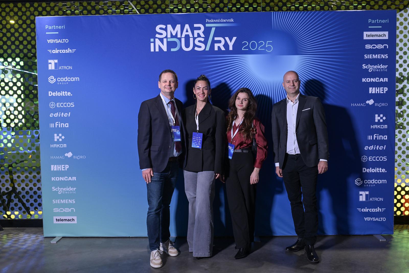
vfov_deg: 37.9
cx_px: 204
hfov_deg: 54.4
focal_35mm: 35
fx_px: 398
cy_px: 136
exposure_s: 1/60
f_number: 4
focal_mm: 35
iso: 800
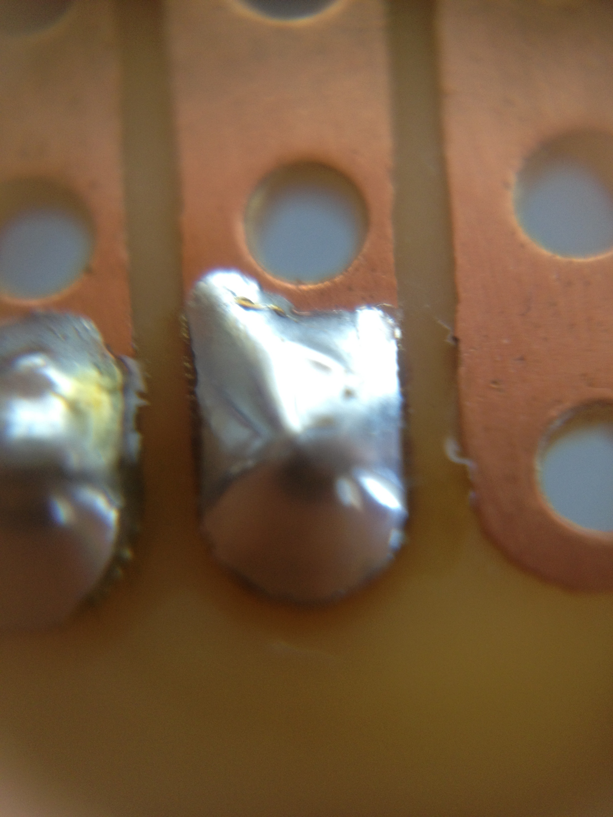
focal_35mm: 35
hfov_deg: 40.7
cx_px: 306
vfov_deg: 52.6
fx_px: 826
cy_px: 408
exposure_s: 1/20
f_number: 2.4
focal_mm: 4.28
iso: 100
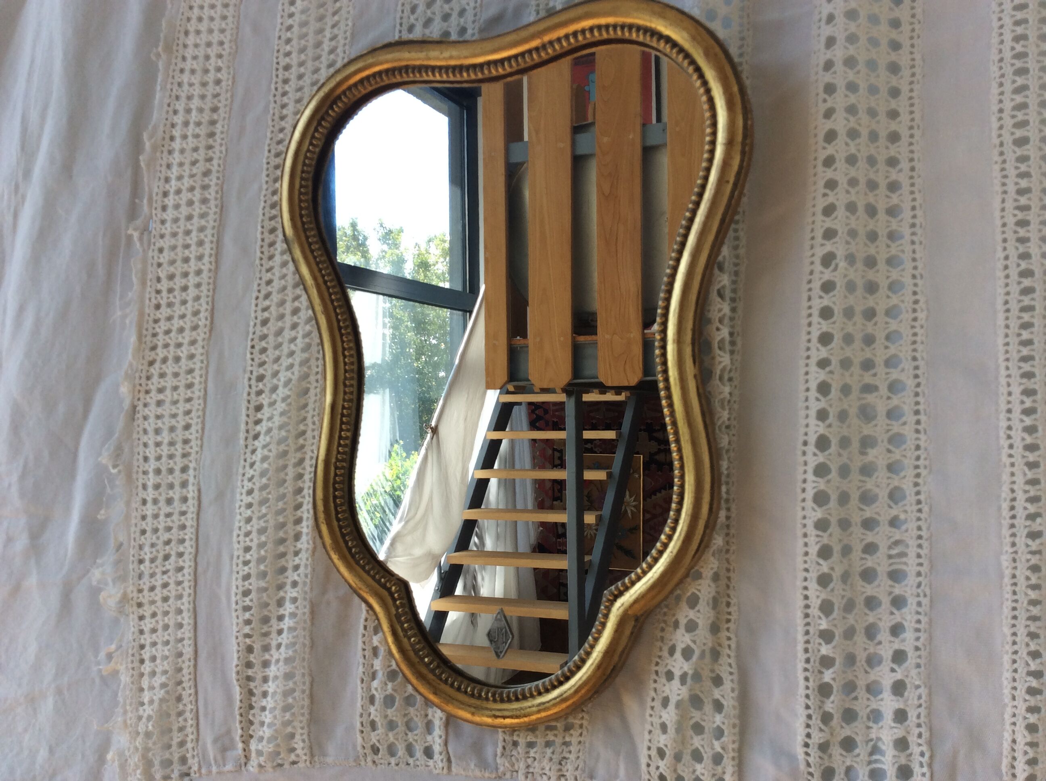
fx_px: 966
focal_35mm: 32
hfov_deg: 56.9
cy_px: 390
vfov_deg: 44.1
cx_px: 523
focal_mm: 3.3
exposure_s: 1/255
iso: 32
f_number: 2.4
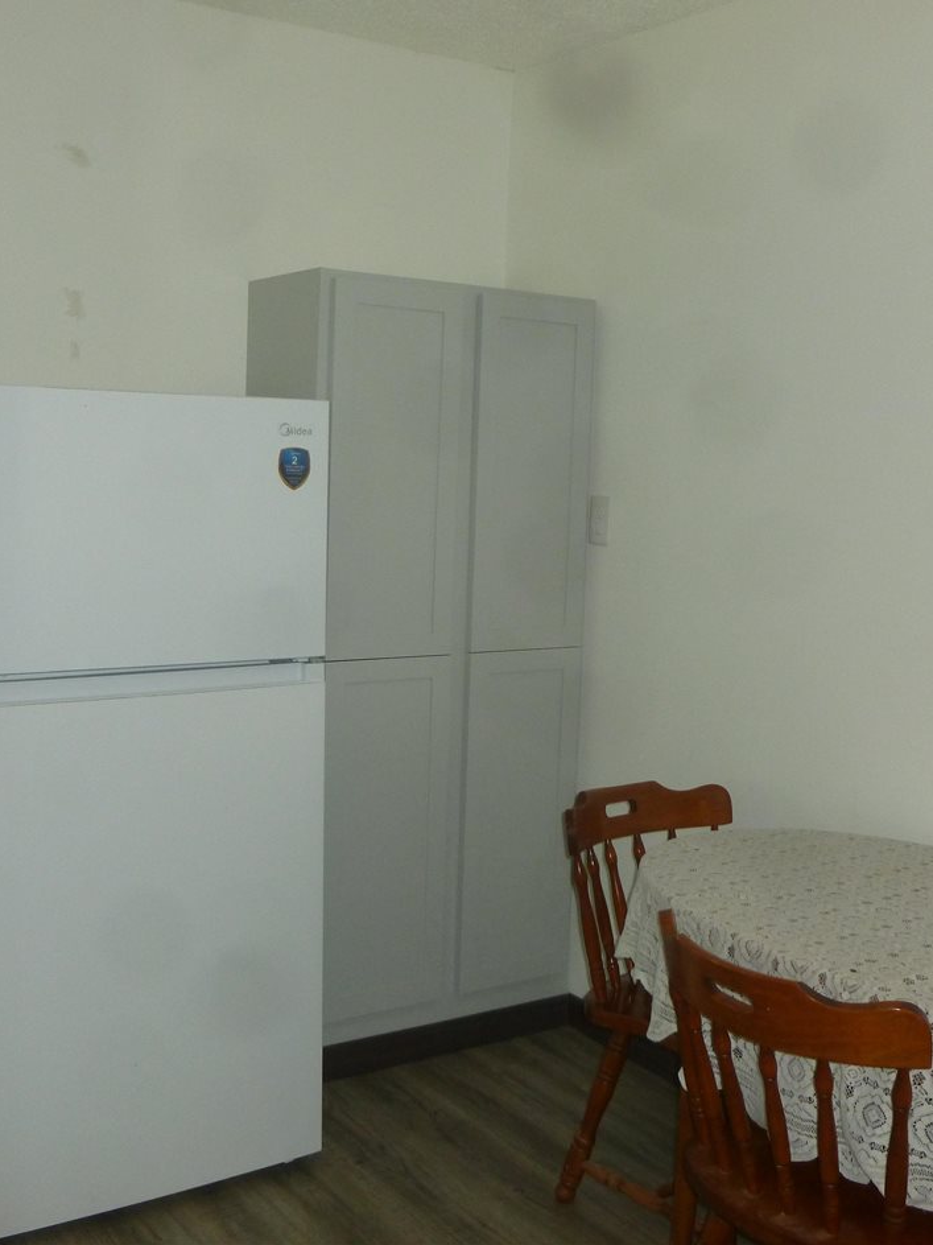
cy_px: 613
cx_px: 458
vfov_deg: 49.0
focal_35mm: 38
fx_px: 1366
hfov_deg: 37.7
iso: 160
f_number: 3.3
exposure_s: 1/60
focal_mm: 5
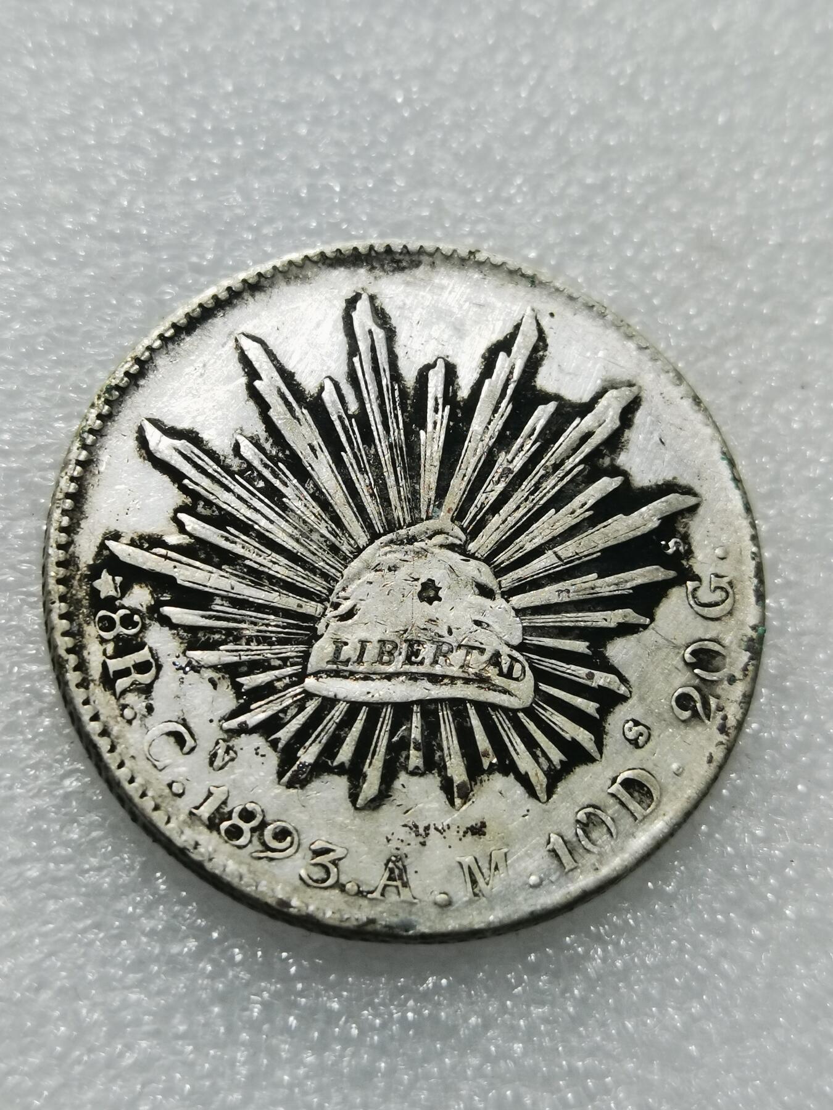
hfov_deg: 25.2
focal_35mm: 58
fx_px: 1861
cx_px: 416
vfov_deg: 33.2
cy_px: 555
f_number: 1.9
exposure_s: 1/100
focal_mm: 6.67
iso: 64
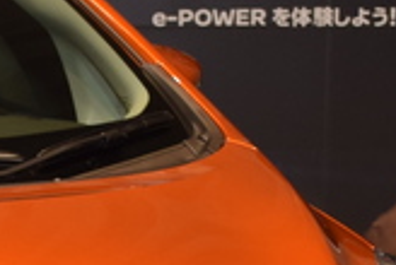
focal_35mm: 252
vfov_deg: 5.4
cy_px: 396
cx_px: -162
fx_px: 2778
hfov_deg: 8.0
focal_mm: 27
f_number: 5.6
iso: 400
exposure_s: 1/125
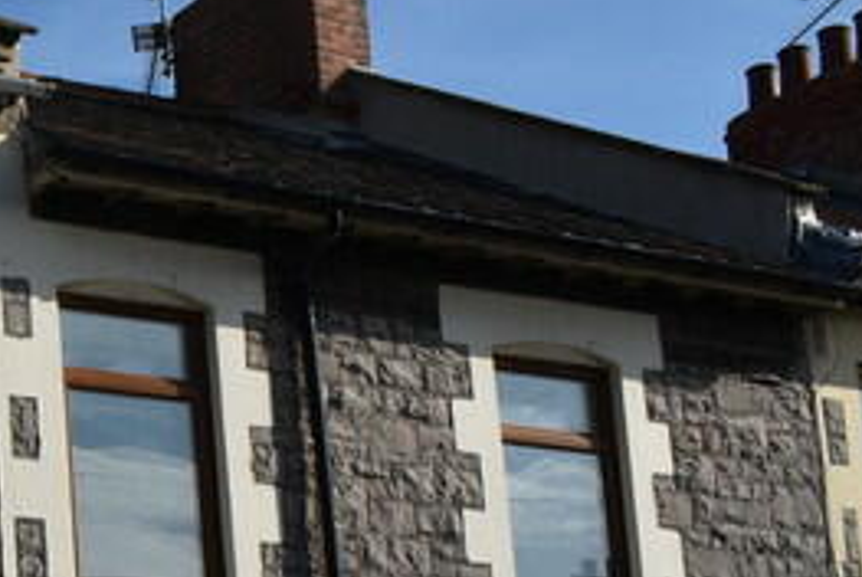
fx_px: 2517
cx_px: -374
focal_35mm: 105
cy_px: 726
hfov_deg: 17.7
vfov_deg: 12.7
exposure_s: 1/320
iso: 100
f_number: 9
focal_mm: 18
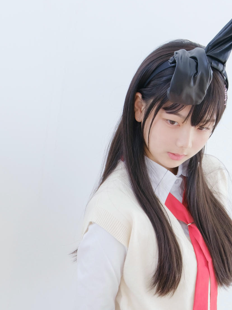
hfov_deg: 15.6
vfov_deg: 19.9
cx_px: 125
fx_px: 849
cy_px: 326
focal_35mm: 95
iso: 160
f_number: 5.6
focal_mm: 23
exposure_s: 1/80
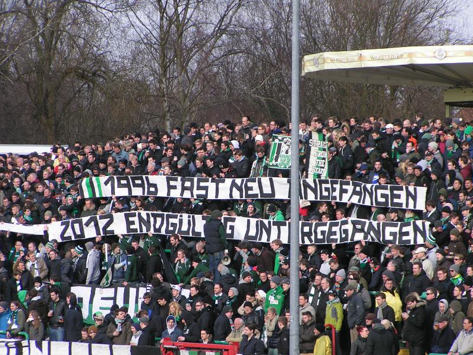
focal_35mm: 217
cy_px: 177
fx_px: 2965
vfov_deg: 6.8
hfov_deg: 9.1
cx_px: 236
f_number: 4.5
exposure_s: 1/320
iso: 50
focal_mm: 33
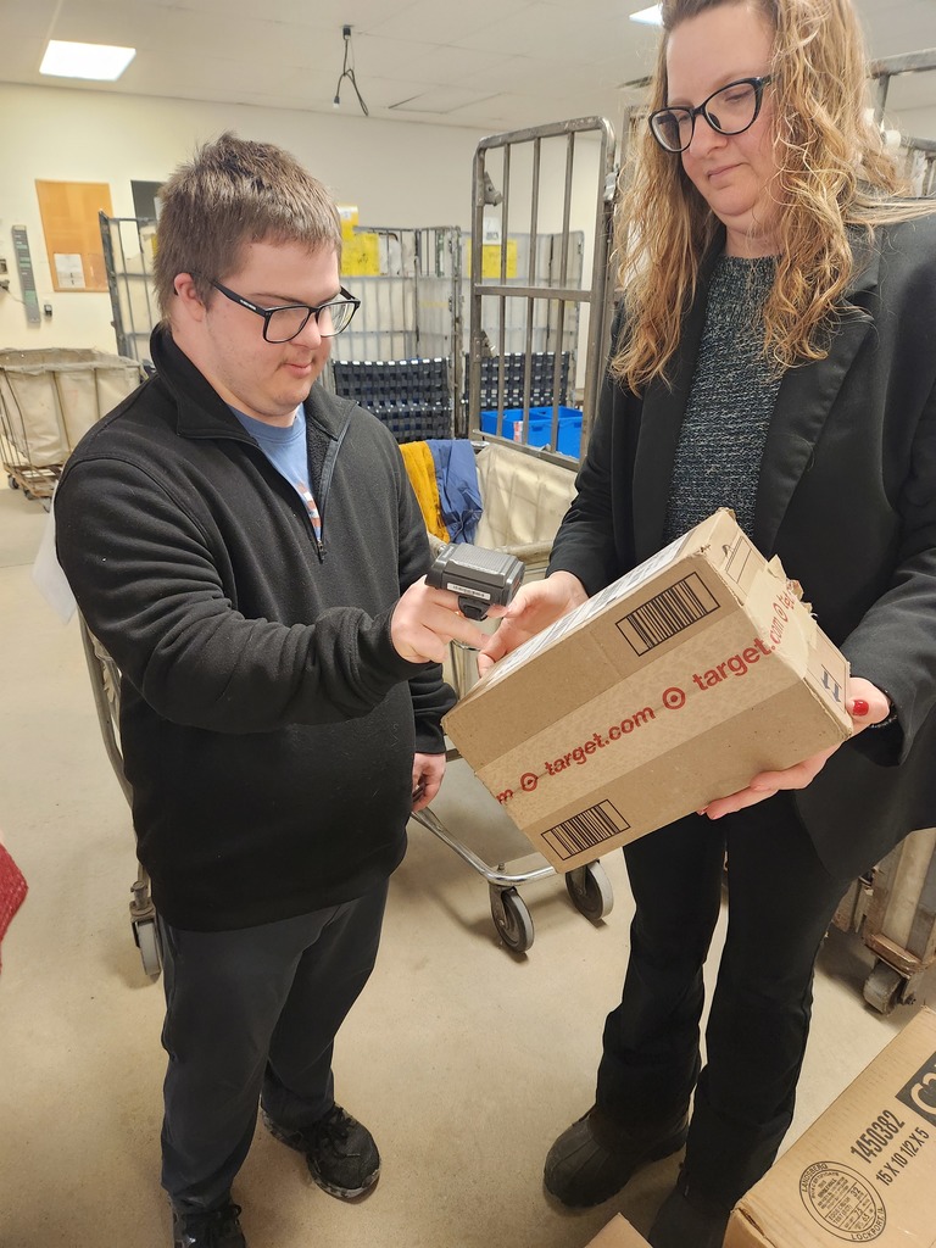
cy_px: 624
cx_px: 468
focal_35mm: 23
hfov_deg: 58.9
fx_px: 829
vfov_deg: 73.9
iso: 800
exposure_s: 1/120
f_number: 1.8
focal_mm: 5.4
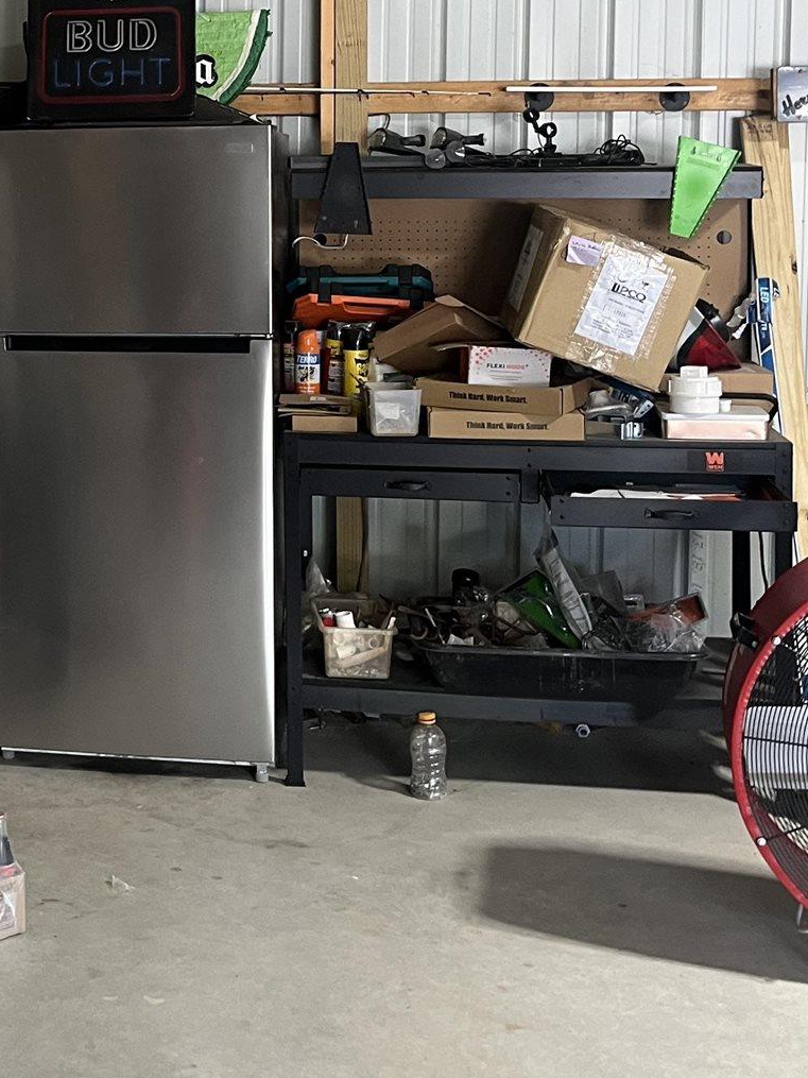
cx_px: 21
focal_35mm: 59
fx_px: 1837
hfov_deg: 23.9
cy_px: 252
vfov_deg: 32.0
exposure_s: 1/94
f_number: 1.6
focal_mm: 5.1
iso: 125
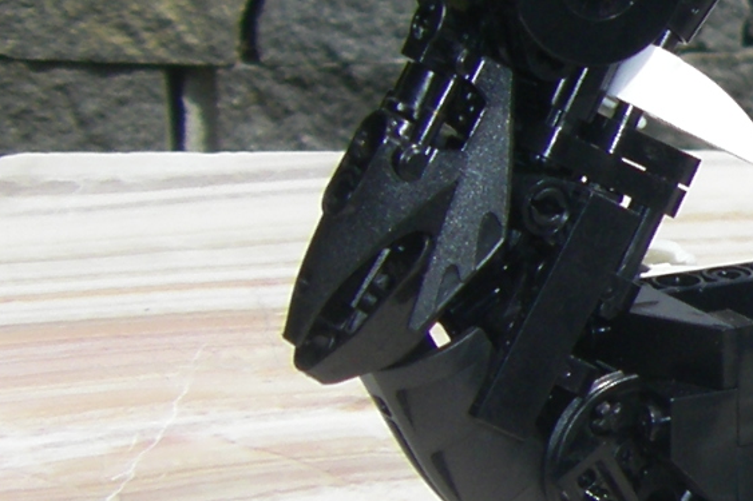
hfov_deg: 10.9
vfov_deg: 7.5
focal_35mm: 182
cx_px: 1136
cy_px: 219
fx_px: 3805
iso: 64
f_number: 7
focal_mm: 6.3
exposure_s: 1/320
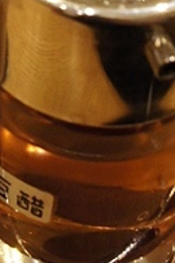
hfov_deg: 7.6
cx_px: -46
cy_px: -136
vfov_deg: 11.0
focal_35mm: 180
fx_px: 1312
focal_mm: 26
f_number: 9
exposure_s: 1/15
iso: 1600
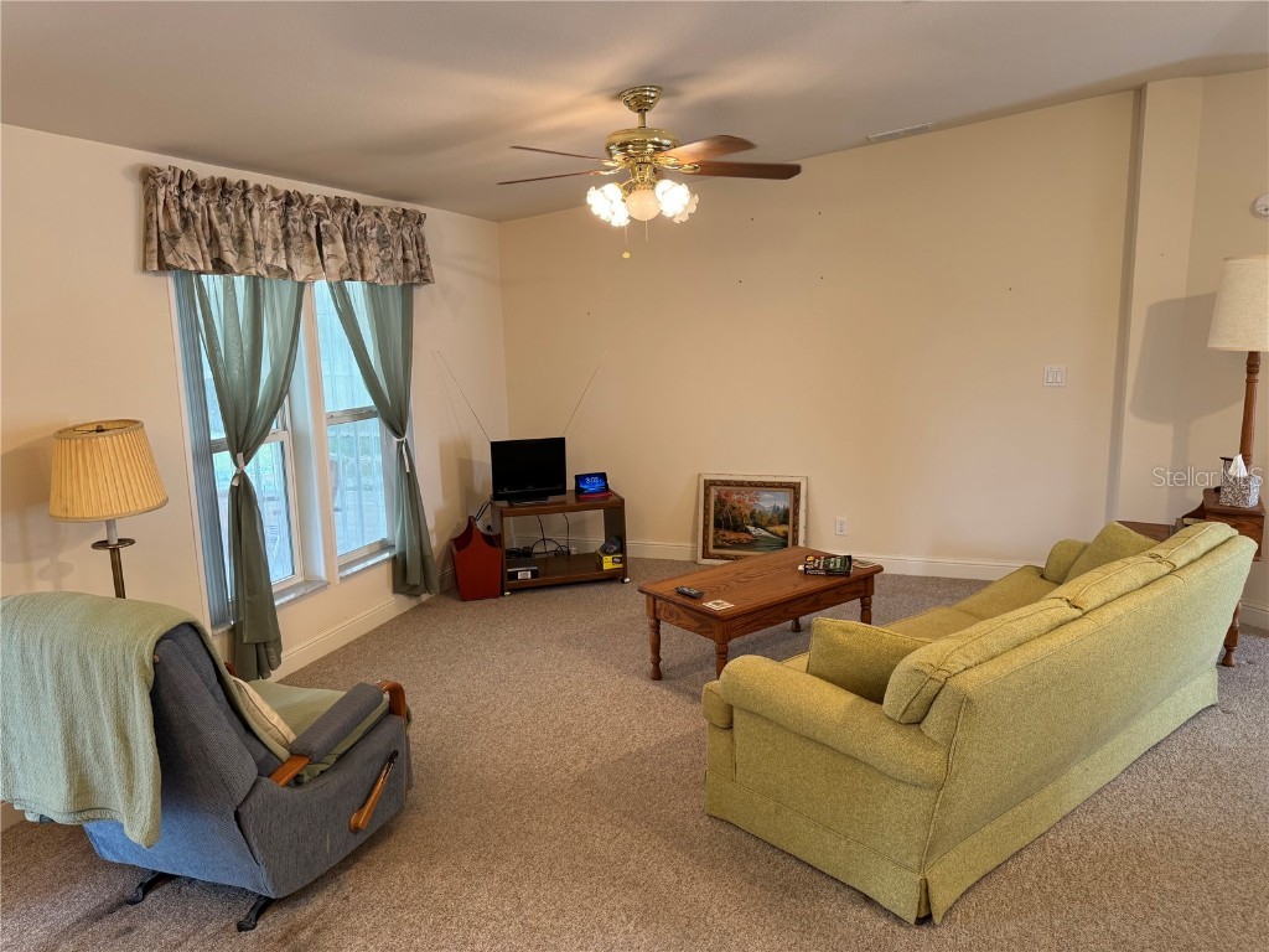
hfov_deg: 71.6
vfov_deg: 56.8
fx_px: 880
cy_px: 476
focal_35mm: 24
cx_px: 634
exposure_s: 1/60
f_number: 1.78
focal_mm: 6.76
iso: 200
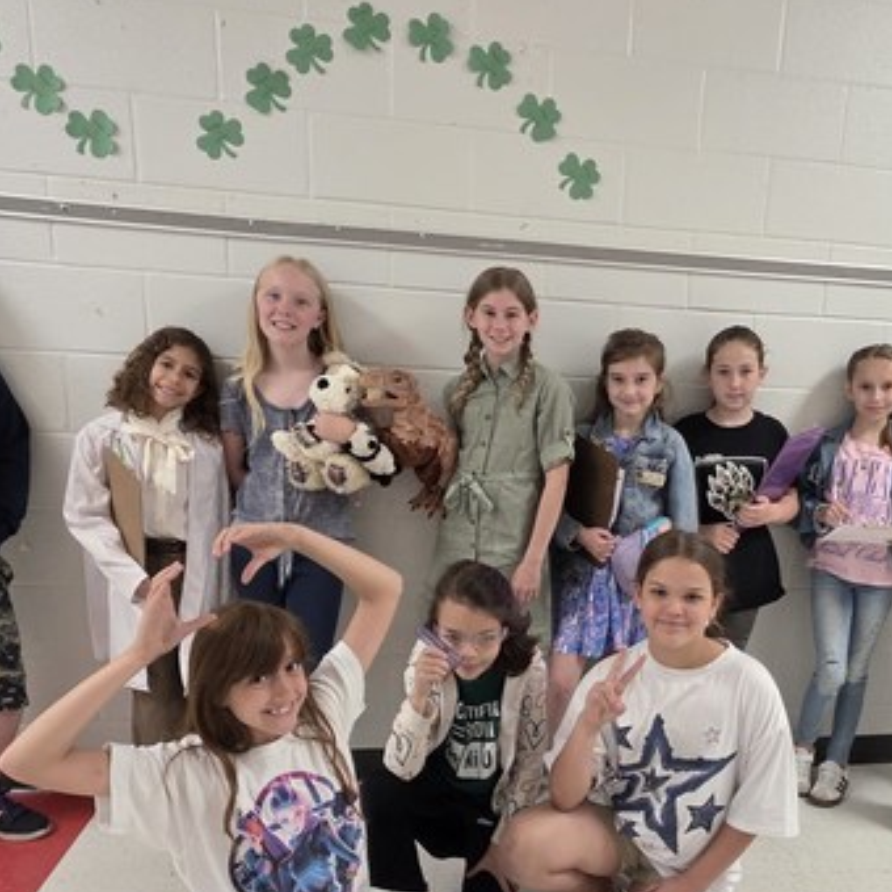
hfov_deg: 58.0
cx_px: 582
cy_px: 585
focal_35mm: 27
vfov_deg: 57.9
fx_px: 787
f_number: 1.9
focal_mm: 2.2
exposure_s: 1/60
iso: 320
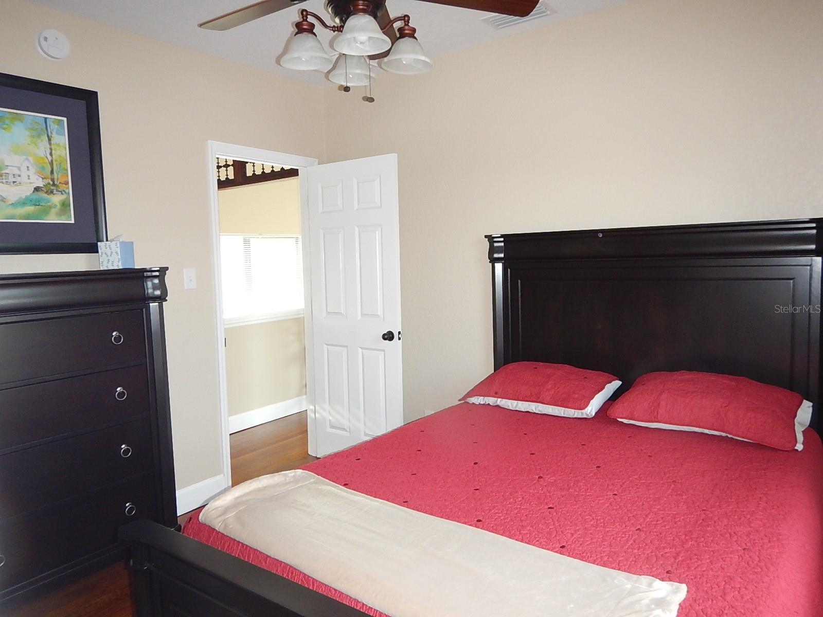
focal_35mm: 24
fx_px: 571
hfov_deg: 71.6
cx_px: 412
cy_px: 308
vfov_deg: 56.8
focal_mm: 4.3
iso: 220
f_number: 2.8
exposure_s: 1/30
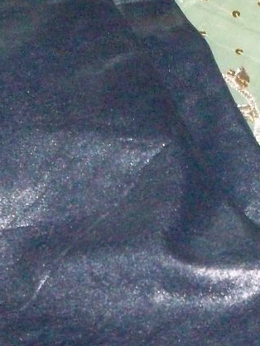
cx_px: 128
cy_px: 251
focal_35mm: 118
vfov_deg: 16.6
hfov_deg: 12.6
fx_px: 1181
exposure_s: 1/128
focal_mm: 6.2
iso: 800
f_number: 2.8
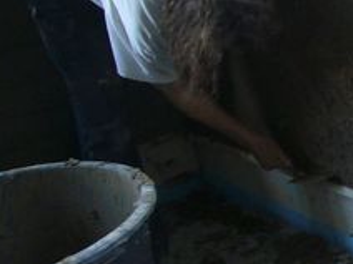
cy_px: 106
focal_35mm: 99
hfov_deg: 18.5
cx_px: 460
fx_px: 1010
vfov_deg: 14.9
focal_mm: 5.8
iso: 125
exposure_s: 1/15
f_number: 2.8
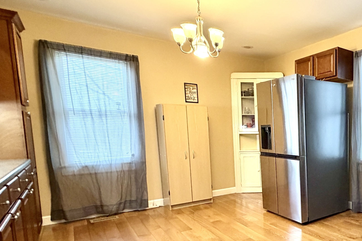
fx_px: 282
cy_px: 167
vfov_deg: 45.4
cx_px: 330
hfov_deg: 56.0
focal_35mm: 28
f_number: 2.2
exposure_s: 1/120
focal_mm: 2.22
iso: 320
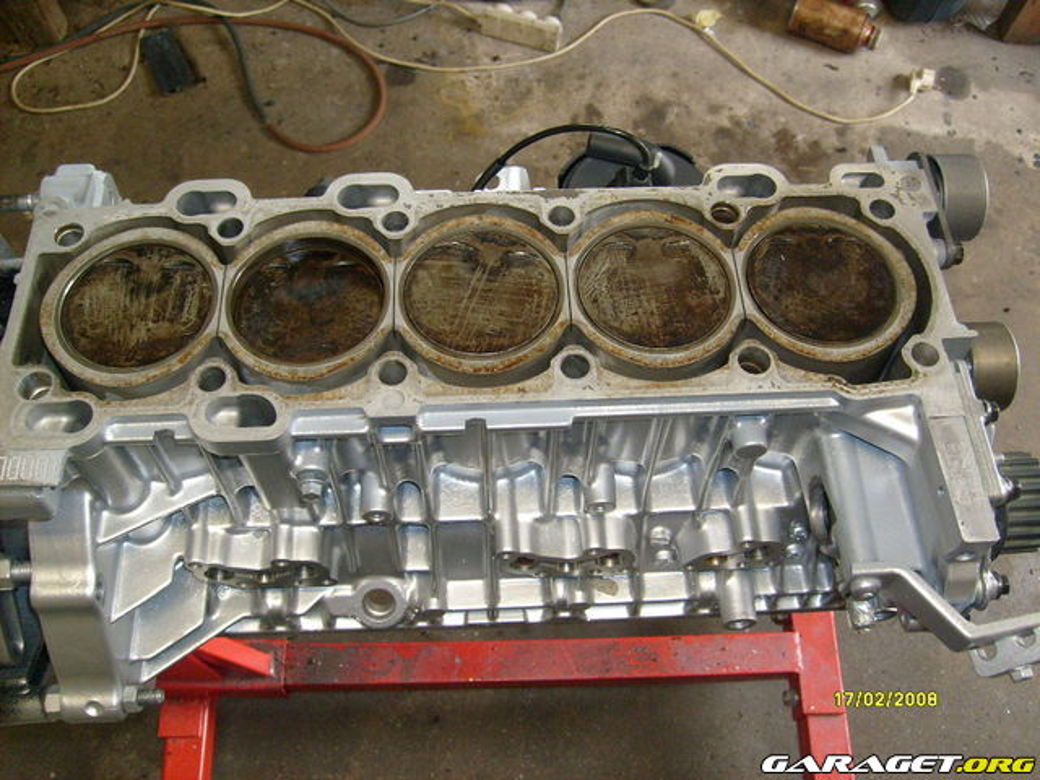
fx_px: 1052
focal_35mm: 35
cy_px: 390
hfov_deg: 52.6
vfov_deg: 40.7
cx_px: 520
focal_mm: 5.8
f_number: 2.8
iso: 100
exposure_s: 1/45
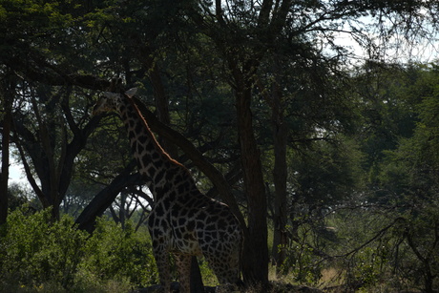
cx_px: 220
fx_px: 4153
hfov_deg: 6.1
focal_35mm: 340
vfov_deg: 4.0
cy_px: 146
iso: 64
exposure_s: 1/125
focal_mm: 227
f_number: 10
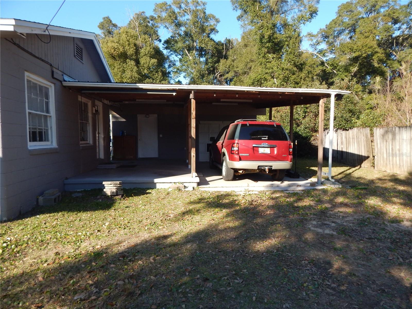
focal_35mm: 22
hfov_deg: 76.4
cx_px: 206
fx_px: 262
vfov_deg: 61.1
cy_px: 154
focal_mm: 4
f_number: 3
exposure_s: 1/500
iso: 125
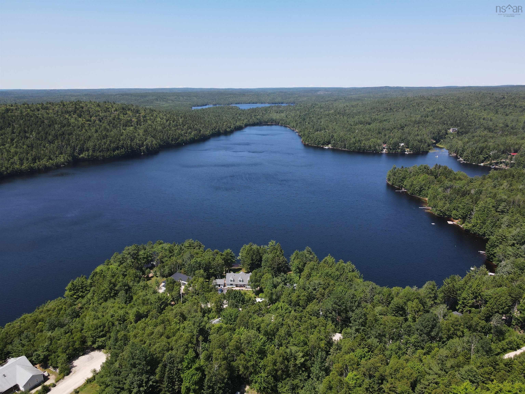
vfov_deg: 56.8
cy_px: 197
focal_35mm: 24
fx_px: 364
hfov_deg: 71.6
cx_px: 262
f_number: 2.8
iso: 100
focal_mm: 4.5
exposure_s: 1/500
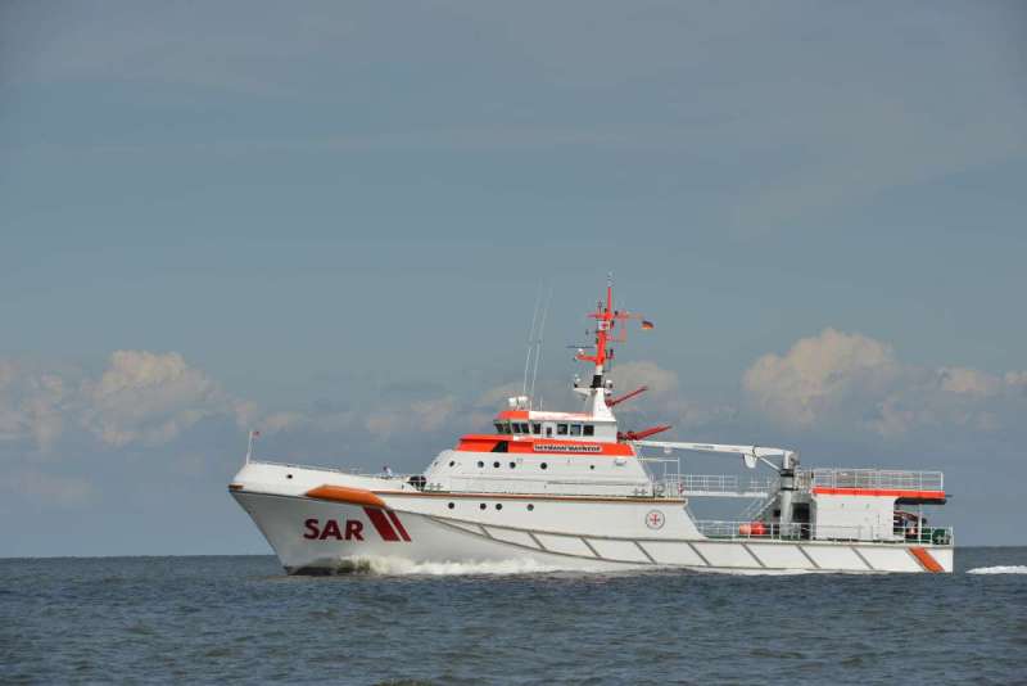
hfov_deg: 10.3
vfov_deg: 6.9
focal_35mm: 200
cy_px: 343
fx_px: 5707
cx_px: 514
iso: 125
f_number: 13
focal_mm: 200
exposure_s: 1/320
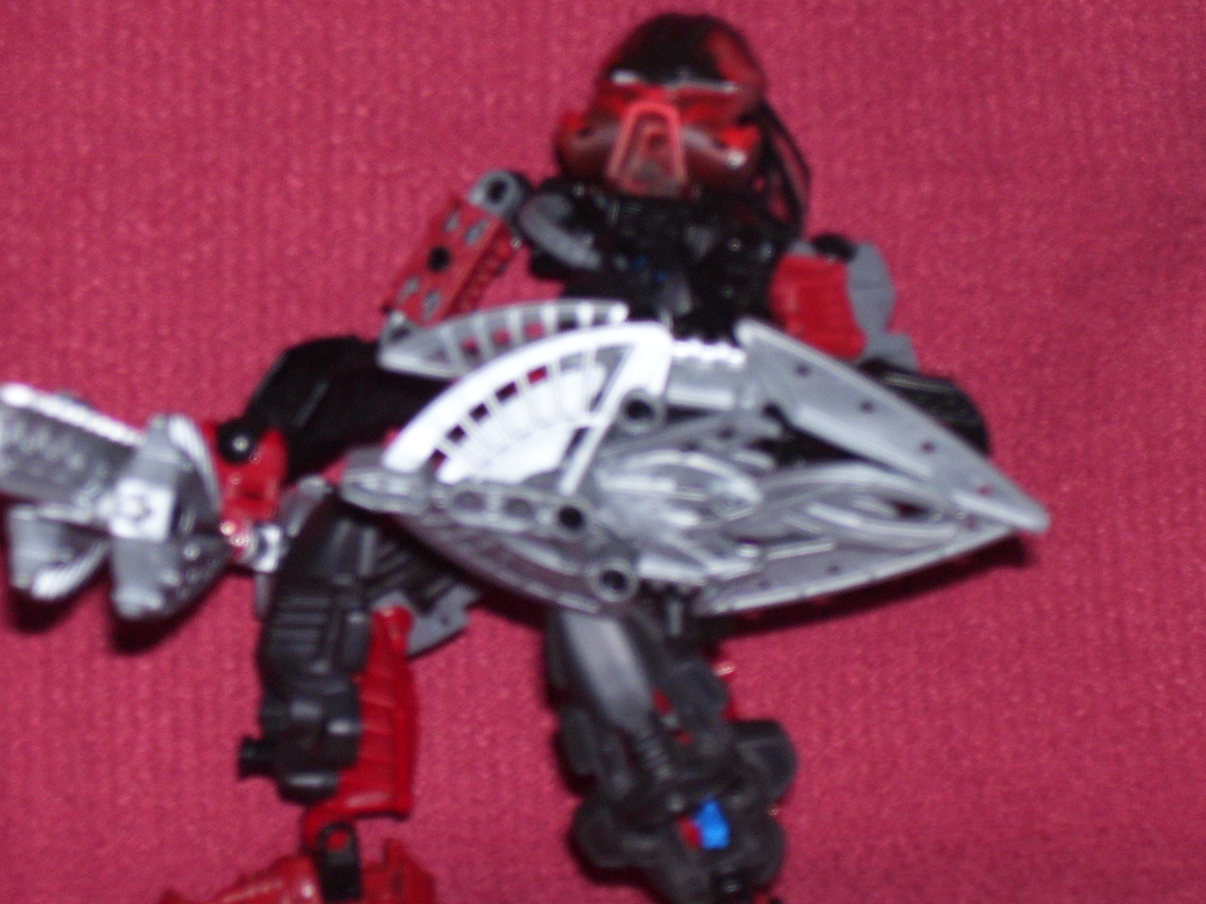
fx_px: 4180
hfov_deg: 16.4
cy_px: 485
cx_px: 518
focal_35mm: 120
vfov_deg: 12.3
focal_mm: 16.8
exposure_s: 1/90
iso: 125
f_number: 4.6
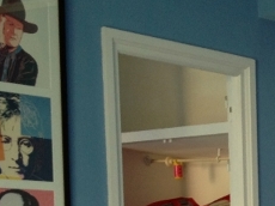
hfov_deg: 13.5
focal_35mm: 137
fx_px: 1087
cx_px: 422
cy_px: 366
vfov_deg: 10.2
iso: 64
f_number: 2.4
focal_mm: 4.28
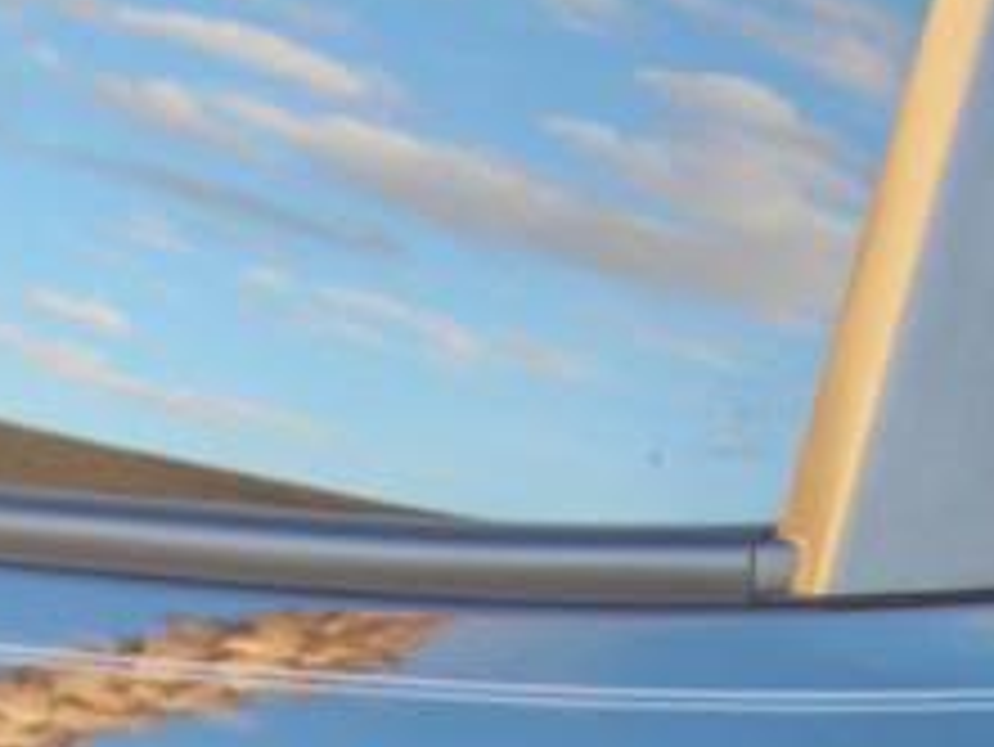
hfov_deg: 11.0
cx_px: -265
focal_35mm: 176
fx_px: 5057
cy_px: 1188
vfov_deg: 8.2
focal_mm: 6.3
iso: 50
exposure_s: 1/18
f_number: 3.2
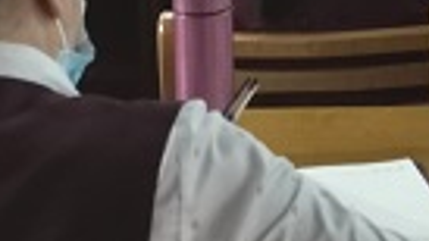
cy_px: -202
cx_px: 623
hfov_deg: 14.2
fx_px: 1626
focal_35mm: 143
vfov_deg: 8.2
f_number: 1.8
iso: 400
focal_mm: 4.75
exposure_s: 1/50
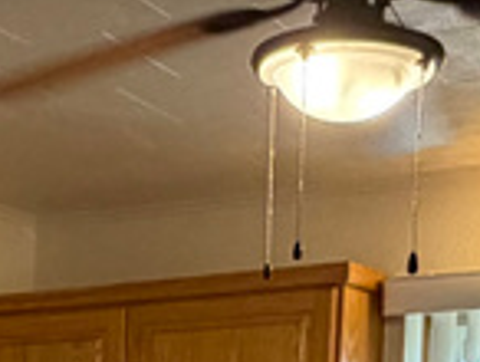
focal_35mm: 98
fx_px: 1361
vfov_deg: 13.3
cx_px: 36
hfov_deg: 19.6
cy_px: 698
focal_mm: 2.22
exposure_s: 1/60
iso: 200
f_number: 2.2
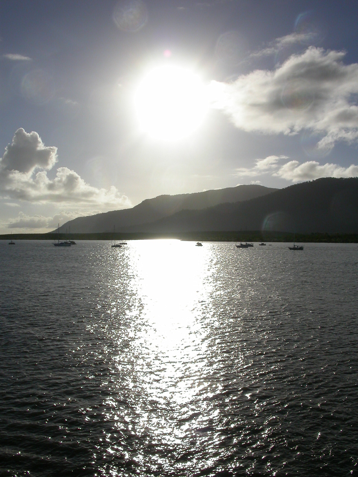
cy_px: 238
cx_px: 179
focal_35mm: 38
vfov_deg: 49.0
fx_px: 524
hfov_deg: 37.7
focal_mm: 7.85
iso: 100
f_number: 7.5
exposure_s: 1/2300
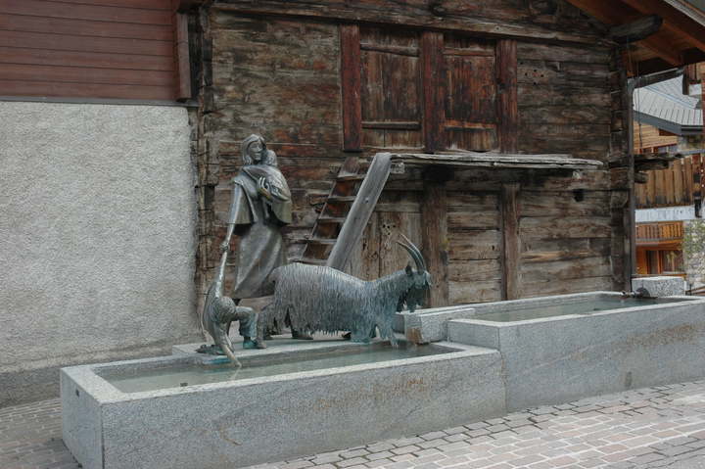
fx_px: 851
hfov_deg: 45.0
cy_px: 234
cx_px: 352
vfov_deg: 30.8
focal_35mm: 44
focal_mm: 29
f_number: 5
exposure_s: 1/100
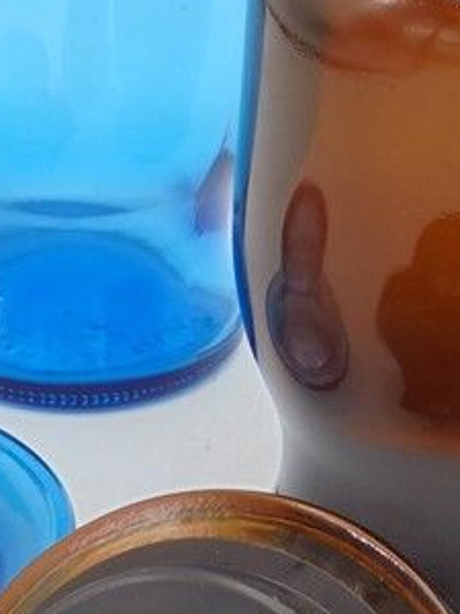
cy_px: 309
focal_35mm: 114
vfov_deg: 17.3
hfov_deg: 13.0
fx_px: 2020
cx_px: 210
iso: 100
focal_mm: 6.9
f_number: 4.2
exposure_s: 1/125
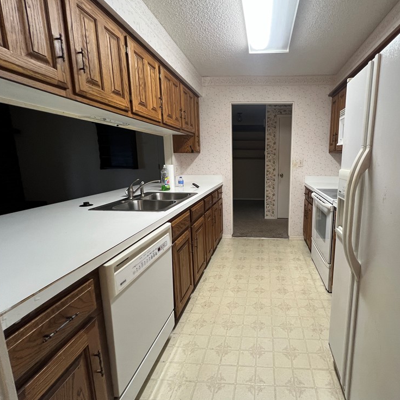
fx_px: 209
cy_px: 198
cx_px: 255
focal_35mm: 16
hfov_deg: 85.4
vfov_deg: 87.4
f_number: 1.8
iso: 160
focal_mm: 1.57
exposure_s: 1/60
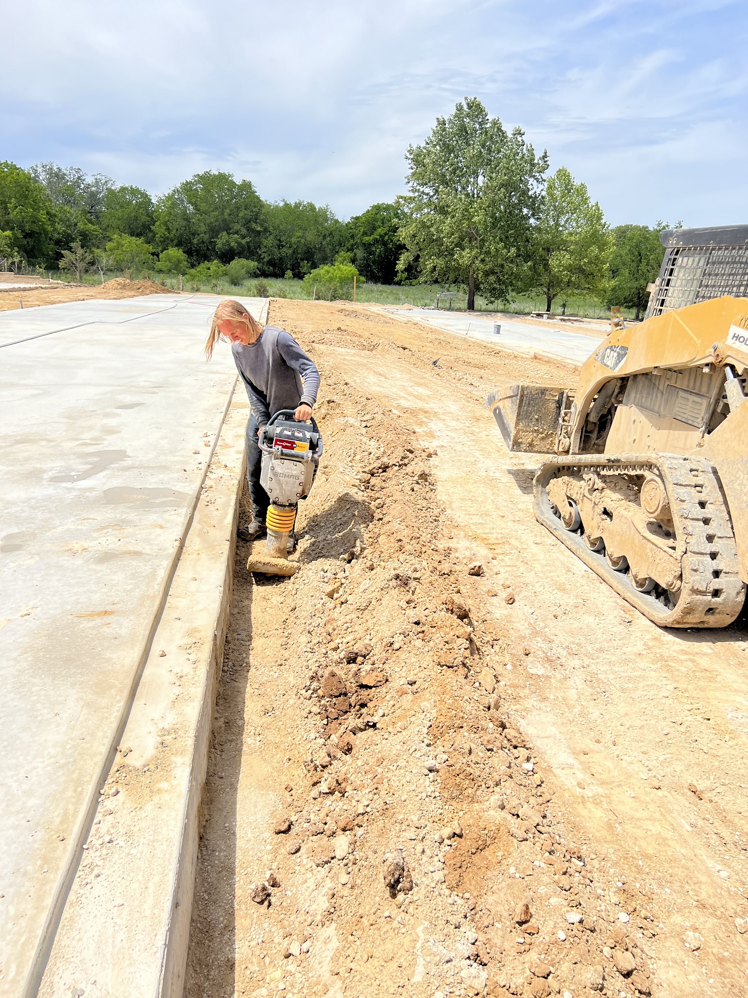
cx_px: 374
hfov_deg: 53.1
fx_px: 749
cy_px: 499
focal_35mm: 26
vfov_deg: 67.3
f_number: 1.5
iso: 50
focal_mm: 5.7
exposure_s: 1/3257
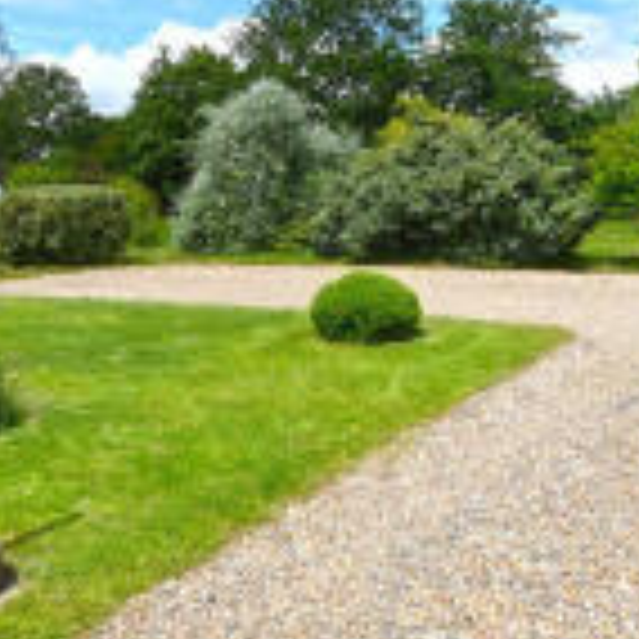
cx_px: 297
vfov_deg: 40.7
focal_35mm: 40
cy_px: 164
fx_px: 835
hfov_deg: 41.8
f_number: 14
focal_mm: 14
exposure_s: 1/200
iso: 320
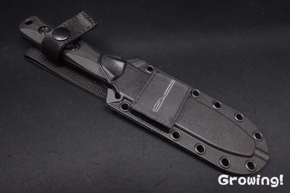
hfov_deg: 65.5
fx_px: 225
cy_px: 96
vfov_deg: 46.4
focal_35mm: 28
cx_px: 145
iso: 2000
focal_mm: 10.4
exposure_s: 1/30
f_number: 11
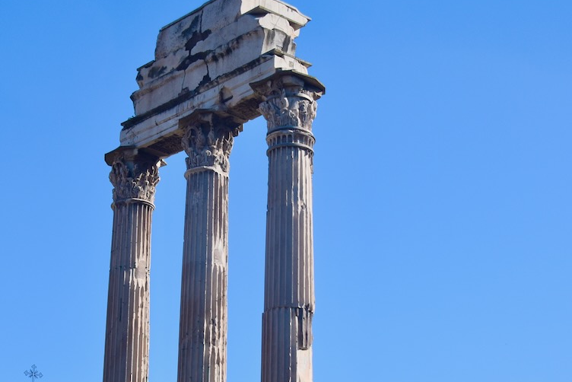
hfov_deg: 21.0
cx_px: 231
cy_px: 232
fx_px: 1542
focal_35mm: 97
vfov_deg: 14.1
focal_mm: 38
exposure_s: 1/250
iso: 280
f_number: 8
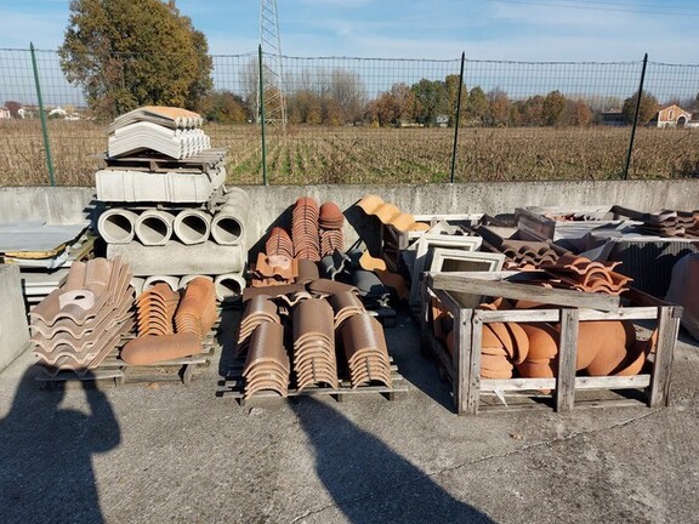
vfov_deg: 54.9
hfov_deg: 69.4
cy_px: 266
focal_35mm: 25
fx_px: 505
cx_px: 346
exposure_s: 1/1209
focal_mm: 5.23
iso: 32
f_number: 1.8
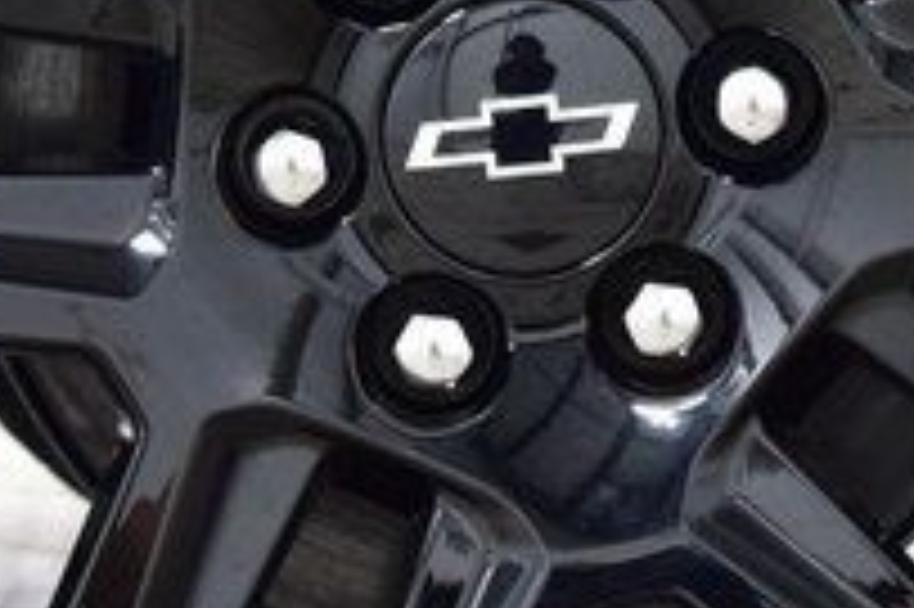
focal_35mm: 242
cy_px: 106
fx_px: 6139
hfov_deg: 8.5
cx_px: 509
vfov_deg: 5.7
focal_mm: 32
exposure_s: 1/15
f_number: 5.6
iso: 1600
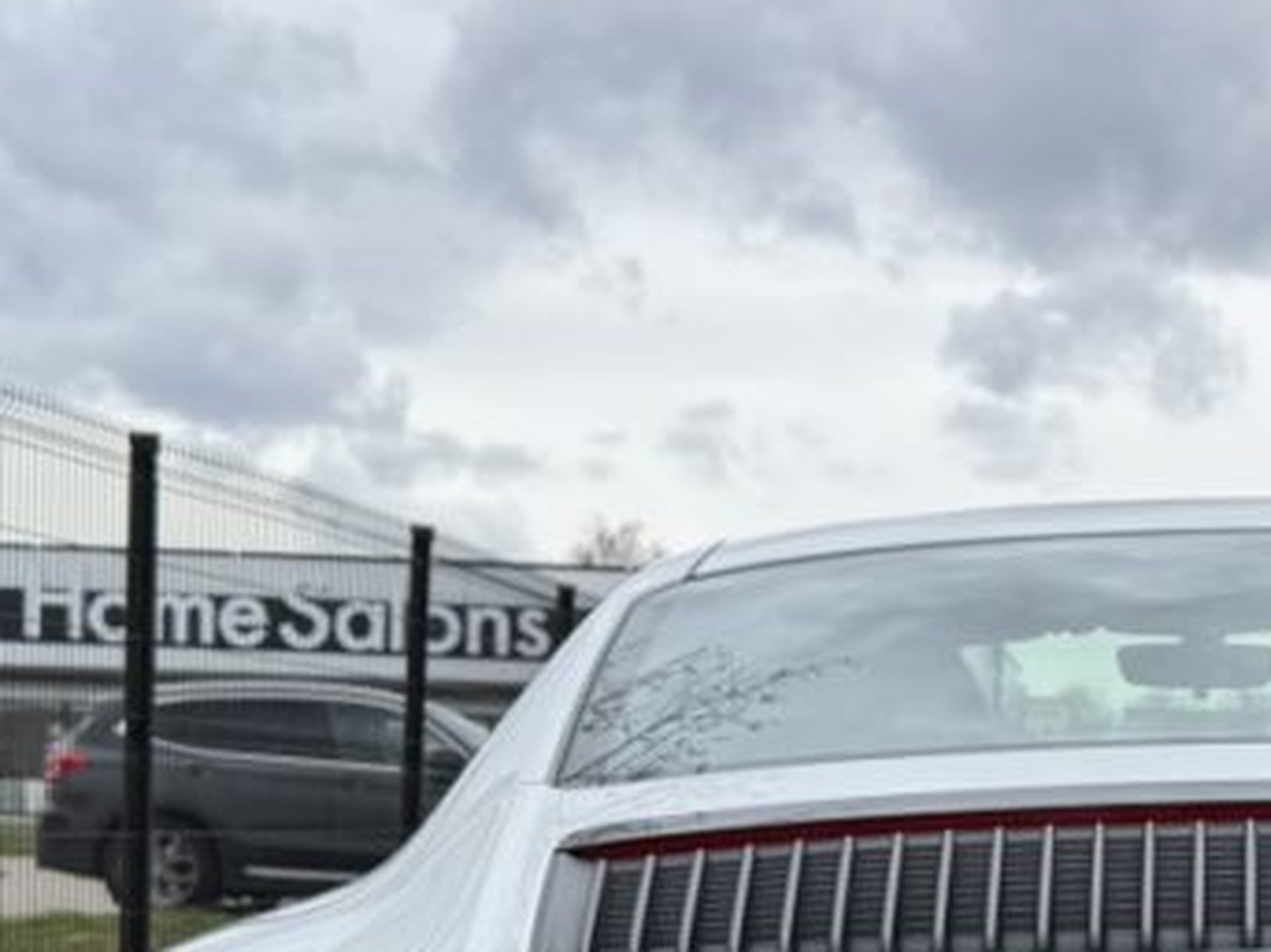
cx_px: 1260
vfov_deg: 17.2
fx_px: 3083
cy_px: 926
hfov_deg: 22.4
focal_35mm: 84
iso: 80
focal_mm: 6.76
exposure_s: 1/723
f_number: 1.78
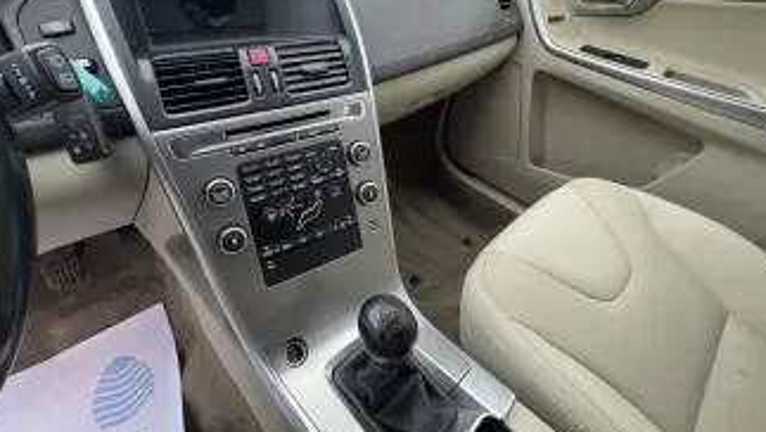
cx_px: 353
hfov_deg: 95.7
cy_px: 157
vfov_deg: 62.9
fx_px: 345
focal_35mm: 17
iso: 640
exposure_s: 1/60
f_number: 2.2
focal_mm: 2.22
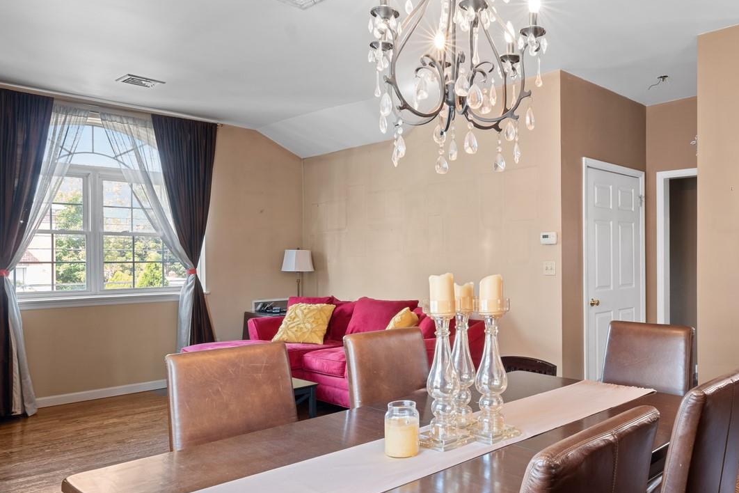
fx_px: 554
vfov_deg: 47.8
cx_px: 507
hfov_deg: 65.2
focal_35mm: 27
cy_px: 281
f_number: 10
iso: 400
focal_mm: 14
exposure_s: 1
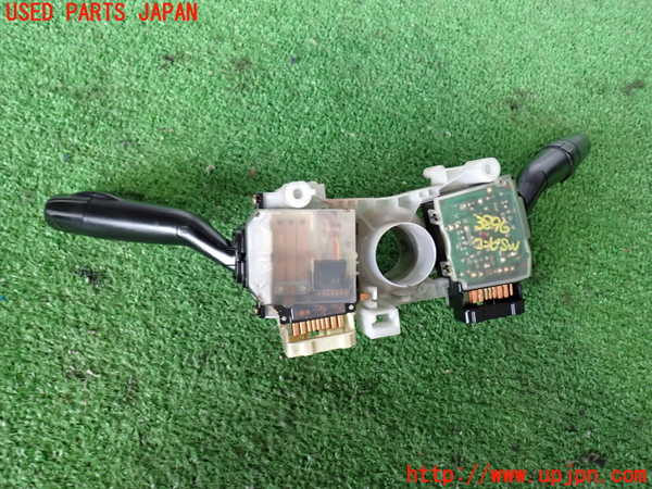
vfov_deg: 46.8
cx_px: 326
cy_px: 244
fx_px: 565
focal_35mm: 30
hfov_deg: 60.0
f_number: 2.3
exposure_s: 1/30
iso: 200
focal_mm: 5.4
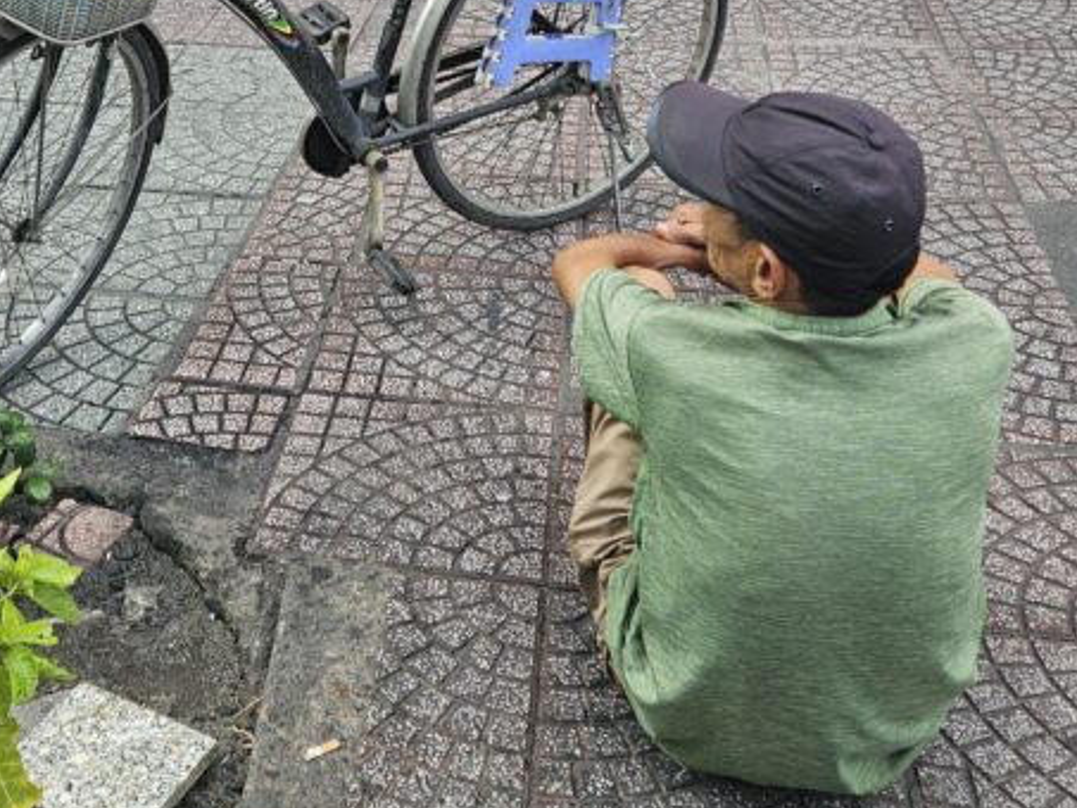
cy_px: 59
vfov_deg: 26.9
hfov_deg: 36.3
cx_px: 323
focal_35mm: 52
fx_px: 1618
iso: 25
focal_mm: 5.4
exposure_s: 1/269
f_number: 1.8
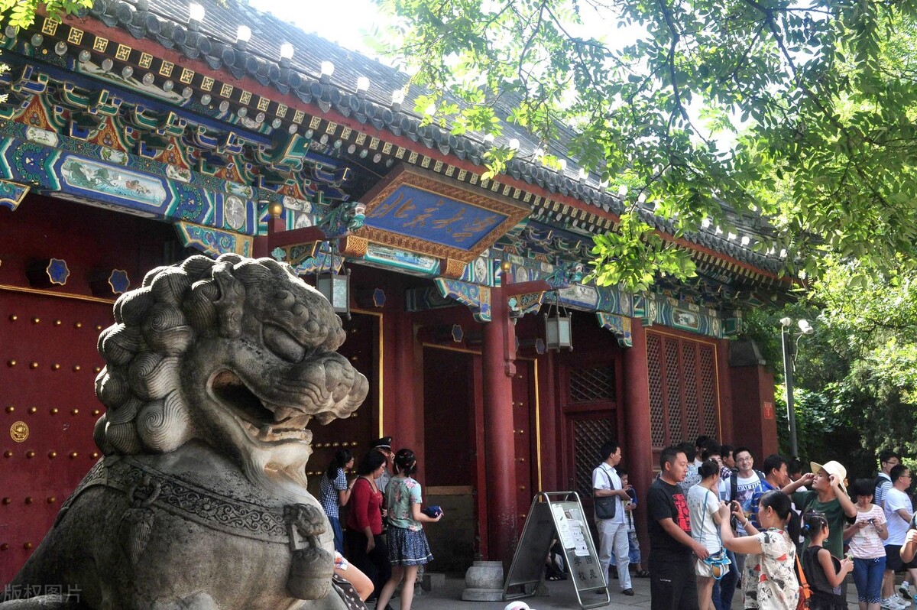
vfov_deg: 28.0
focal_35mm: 48
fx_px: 1222
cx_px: 458
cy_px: 305
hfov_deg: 41.1
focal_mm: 32
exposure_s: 1/160
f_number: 9
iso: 800
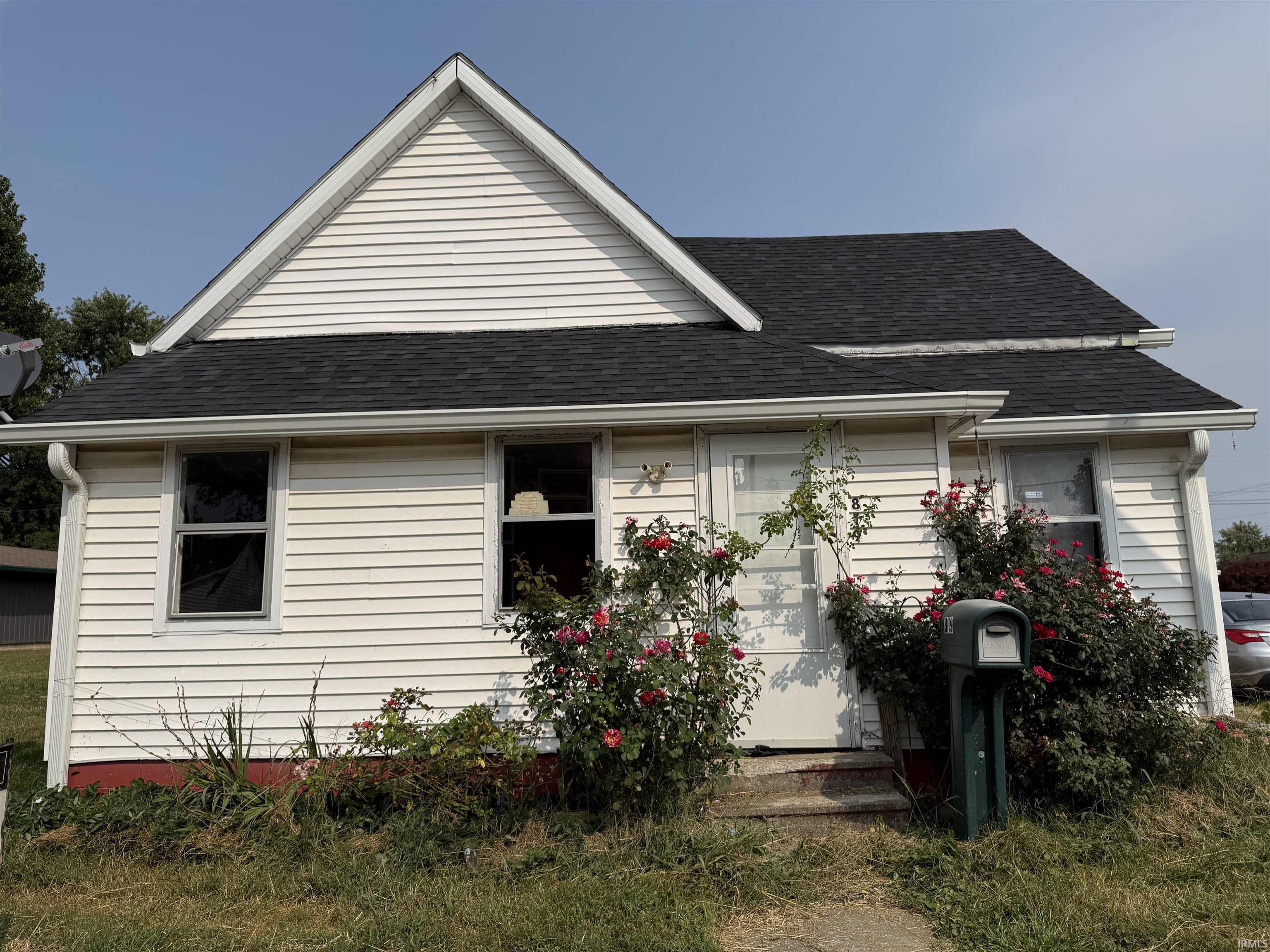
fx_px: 881
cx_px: 635
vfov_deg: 56.8
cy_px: 476
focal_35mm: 24
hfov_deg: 71.6
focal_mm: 6.76
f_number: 1.78
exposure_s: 1/8130
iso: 80
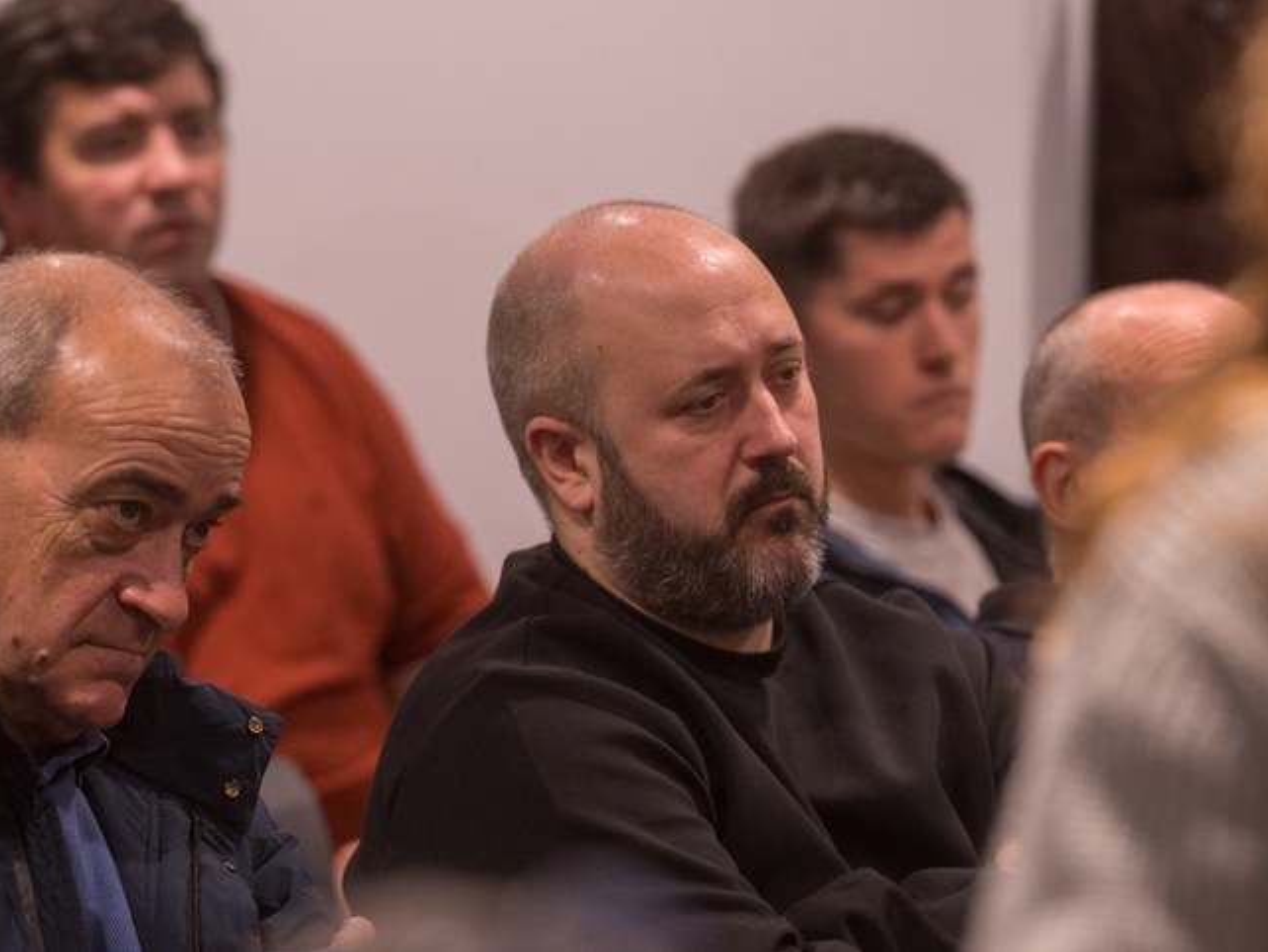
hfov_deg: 6.1
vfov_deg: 4.6
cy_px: 476
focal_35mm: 326
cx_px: 634
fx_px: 11946
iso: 2500
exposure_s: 1/100
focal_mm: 200
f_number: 3.5
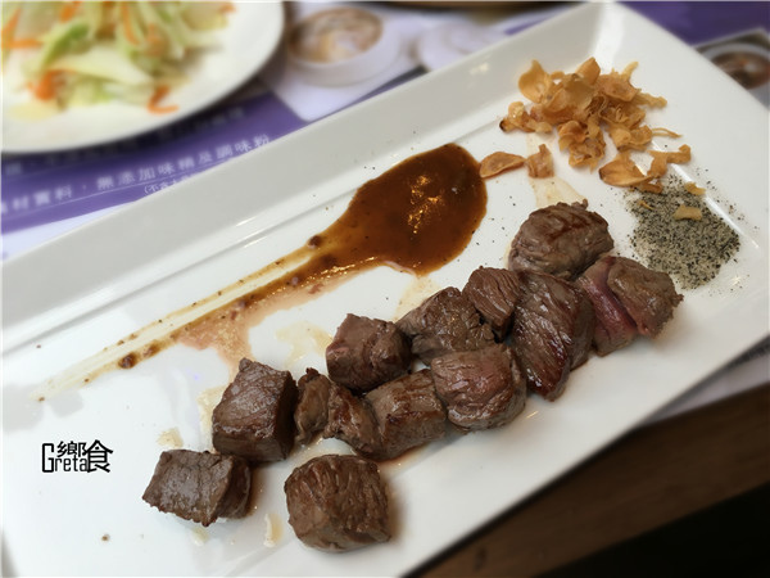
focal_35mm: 29
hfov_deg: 61.7
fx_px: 645
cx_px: 385
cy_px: 289
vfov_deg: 48.2
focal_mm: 4.15
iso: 25
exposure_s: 1/40
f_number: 2.2
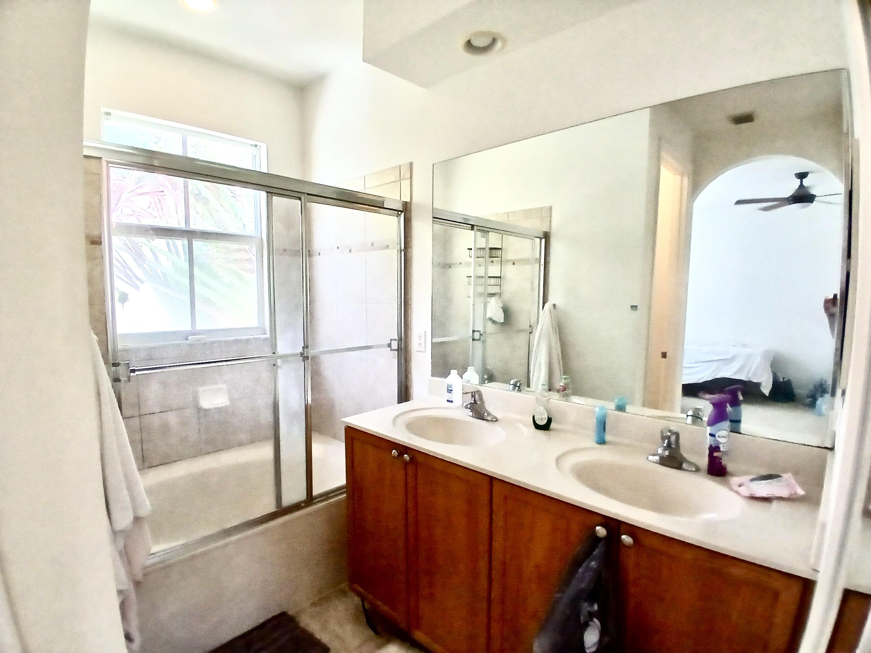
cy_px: 326
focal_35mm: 17
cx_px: 436
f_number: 2.2
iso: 125
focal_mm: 1.4
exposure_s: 1/30
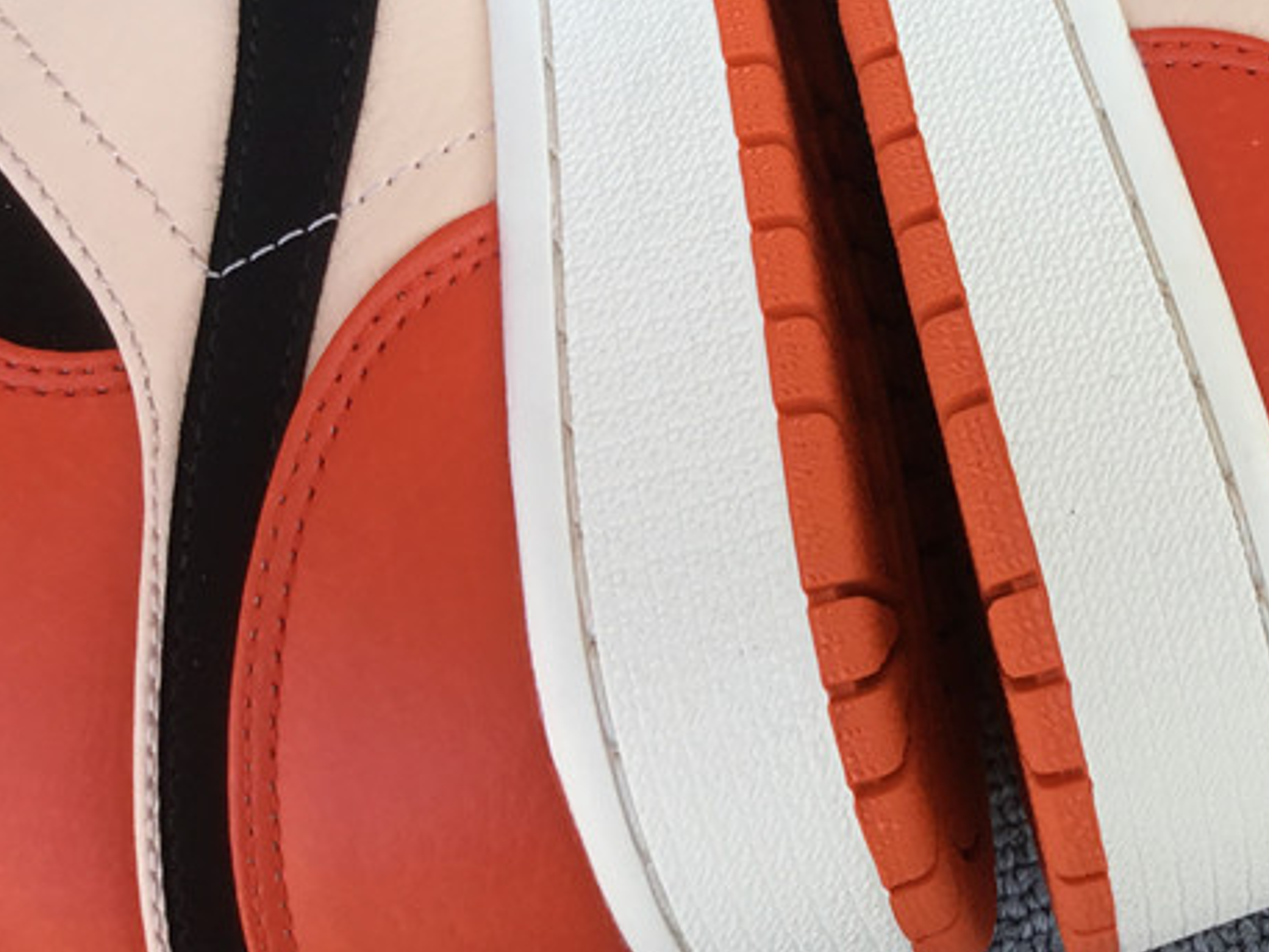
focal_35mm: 61
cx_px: 1180
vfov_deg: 23.2
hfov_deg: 30.1
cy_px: 46
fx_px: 2237
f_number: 2.4
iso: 25
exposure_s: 1/269
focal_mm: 3.3
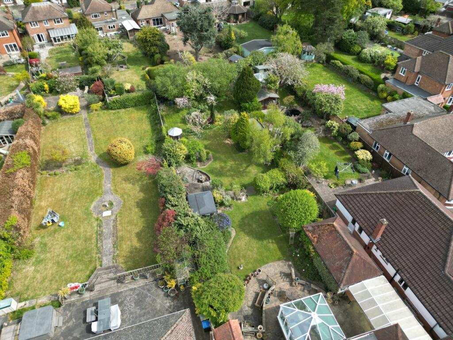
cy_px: 170
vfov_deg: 56.8
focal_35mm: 24
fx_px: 314
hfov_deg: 71.6
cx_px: 226
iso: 100
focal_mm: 6.72
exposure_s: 1/1250
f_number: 1.7
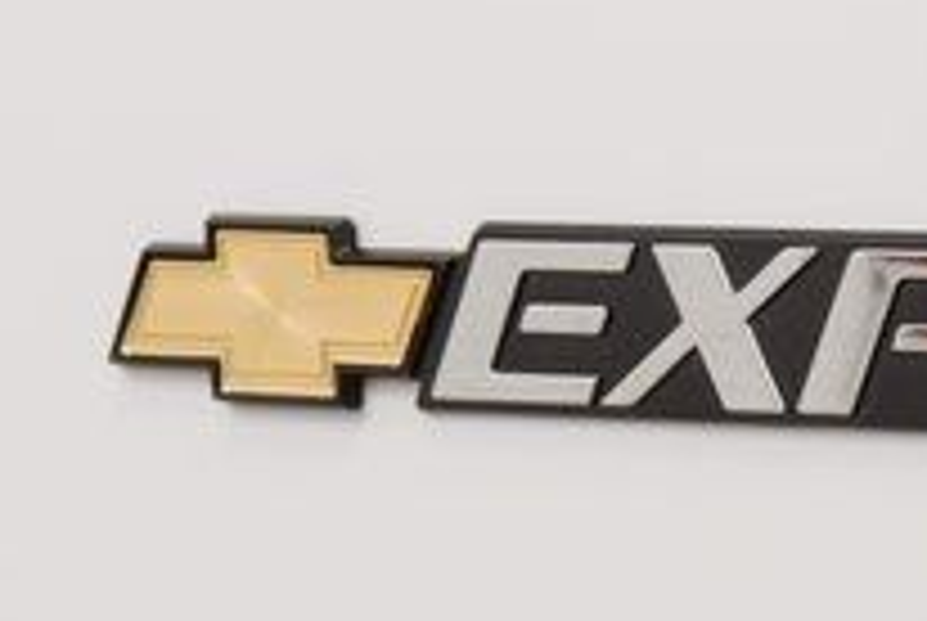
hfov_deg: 6.3
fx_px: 8406
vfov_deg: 4.2
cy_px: 317
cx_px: 1134
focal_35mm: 326
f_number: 8
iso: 1100
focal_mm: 70
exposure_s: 1/60
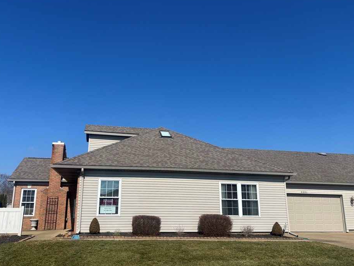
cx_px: 168
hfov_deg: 61.6
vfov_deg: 48.2
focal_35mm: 29
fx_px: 297
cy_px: 144
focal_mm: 5.96
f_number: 1.6
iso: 50
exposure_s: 1/6329
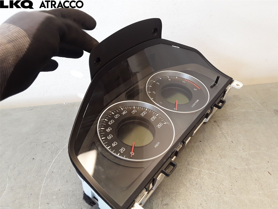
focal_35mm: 28
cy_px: 104
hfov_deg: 63.4
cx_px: 139
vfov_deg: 49.7
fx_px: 225
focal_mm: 2.91
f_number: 1.9
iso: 50
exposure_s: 1/100
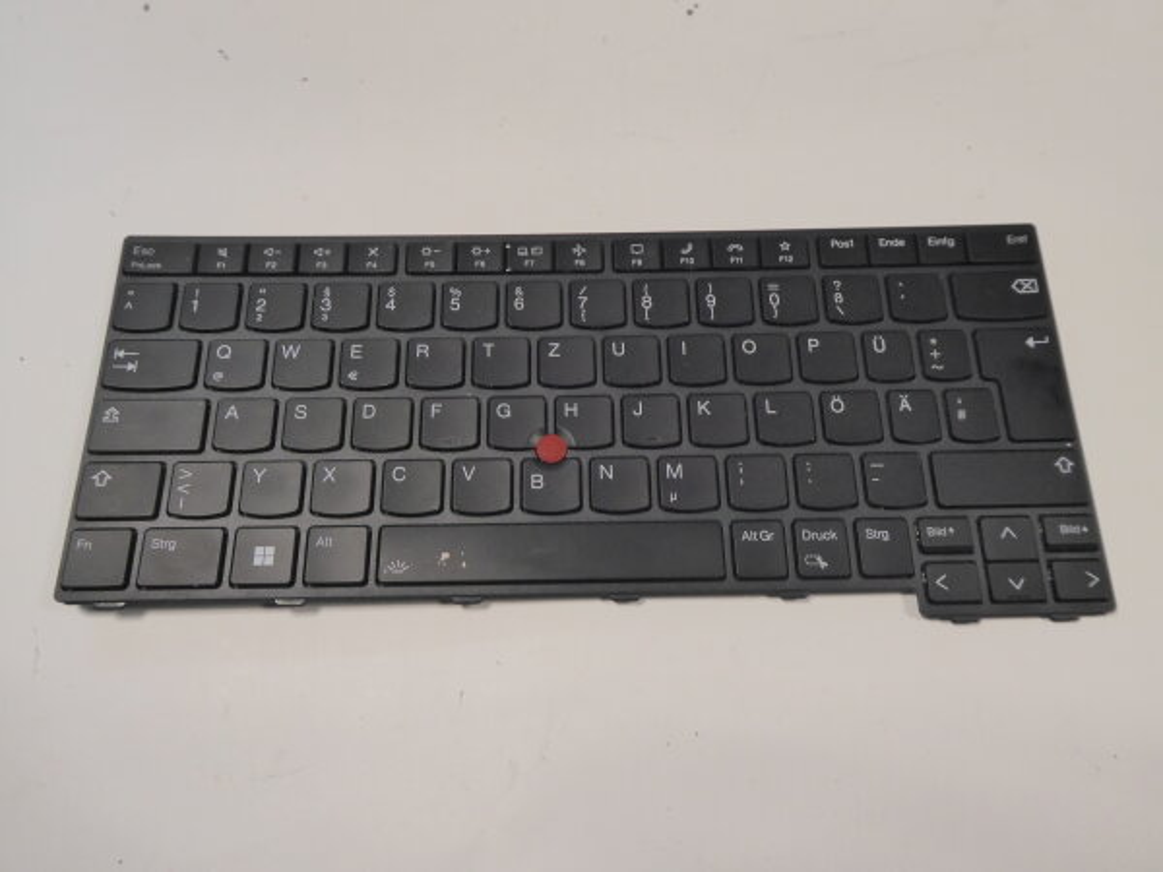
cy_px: 436
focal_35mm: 29
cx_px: 582
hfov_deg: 61.7
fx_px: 974
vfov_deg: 48.2
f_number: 3.5
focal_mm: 5
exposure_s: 1/60
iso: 400
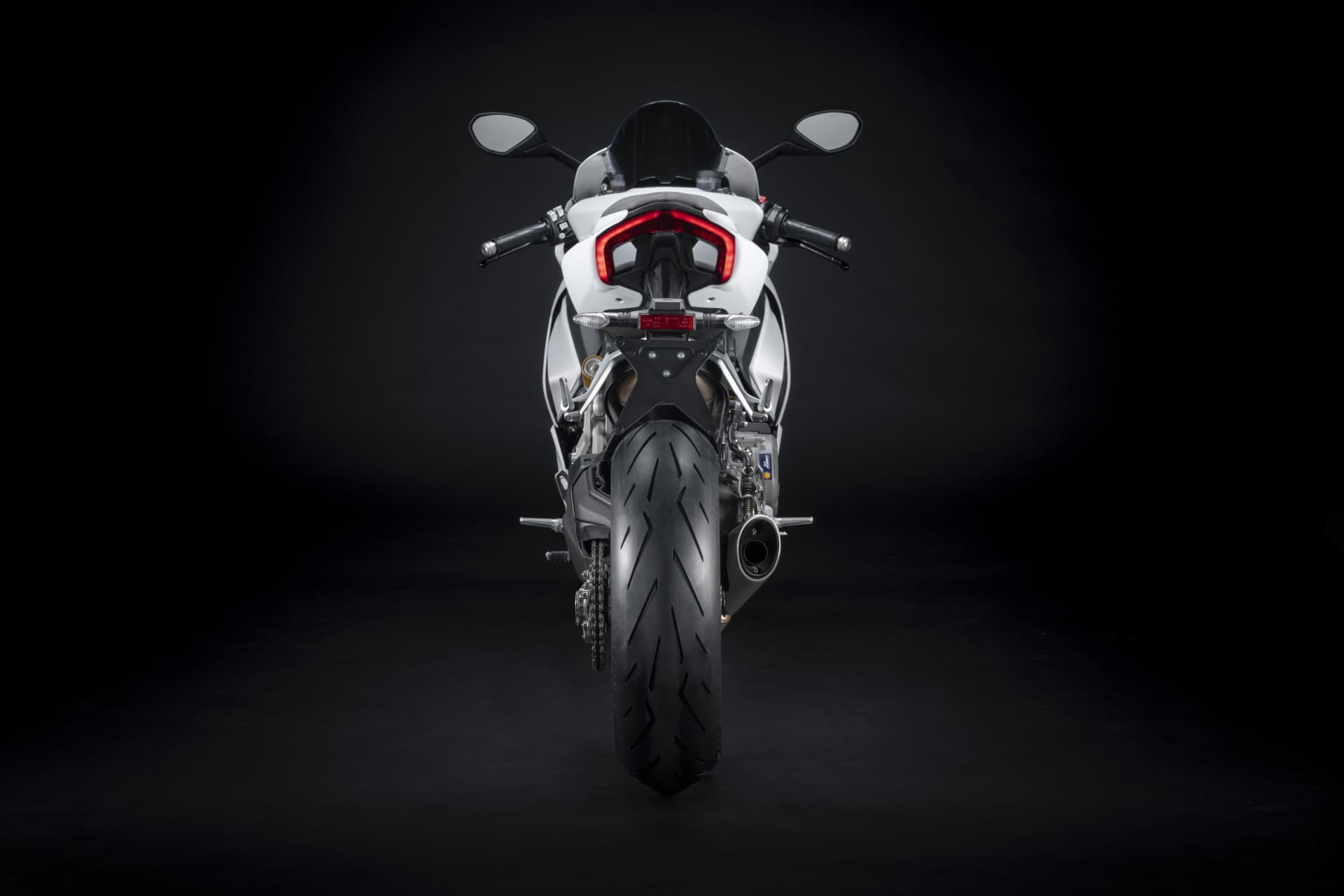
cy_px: 448
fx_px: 3920
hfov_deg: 19.5
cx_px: 672
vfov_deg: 13.0
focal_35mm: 105
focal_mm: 105
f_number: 11
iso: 100
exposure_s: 1/160
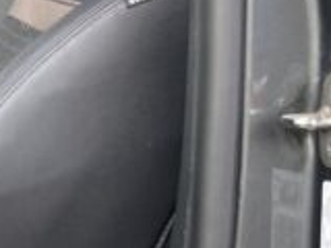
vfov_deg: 11.4
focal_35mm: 130
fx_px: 1243
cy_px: 176
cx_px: -428
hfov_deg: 12.4
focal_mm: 5.7
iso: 32
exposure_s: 1/121
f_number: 1.5
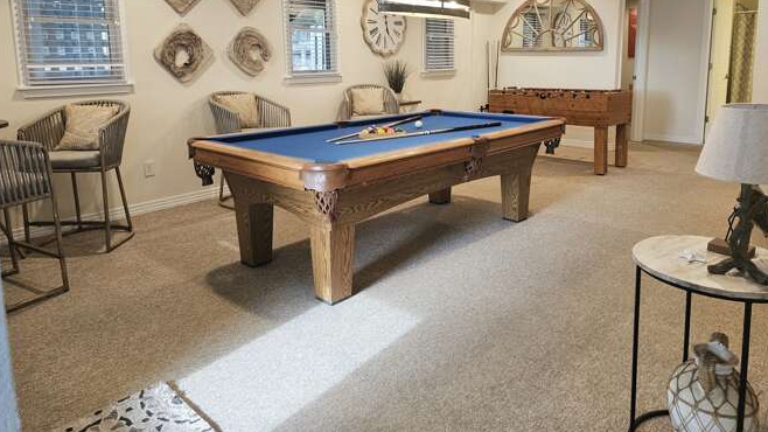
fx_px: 529
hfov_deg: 71.9
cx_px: 386
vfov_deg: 43.6
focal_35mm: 26
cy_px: 138
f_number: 1.7
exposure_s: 1/120
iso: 160
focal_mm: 6.3
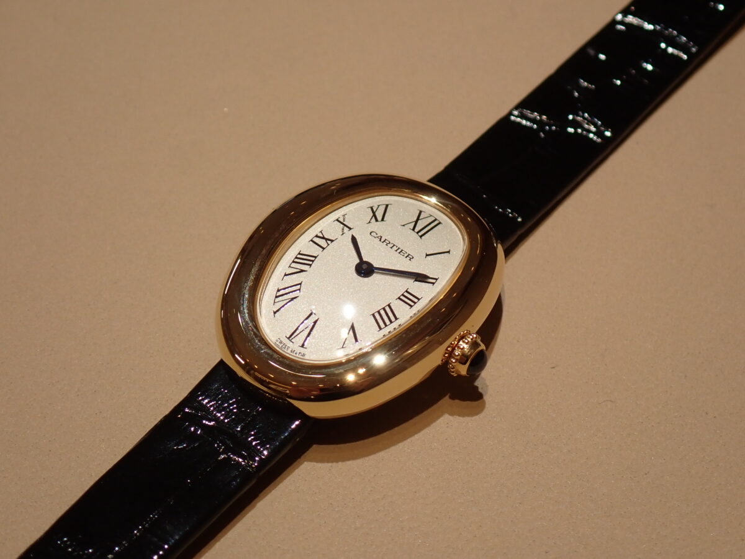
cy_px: 280
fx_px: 2152
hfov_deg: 19.6
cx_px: 372
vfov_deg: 14.8
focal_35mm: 100
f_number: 4.9
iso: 200
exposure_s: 1/200
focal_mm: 18
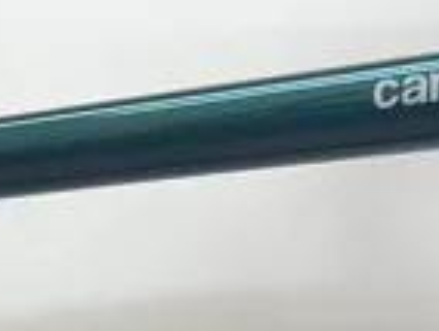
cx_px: -297
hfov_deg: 12.5
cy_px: 872
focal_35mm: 146
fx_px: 1855
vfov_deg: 8.9
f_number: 1.5
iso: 64
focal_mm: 5.7
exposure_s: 1/100
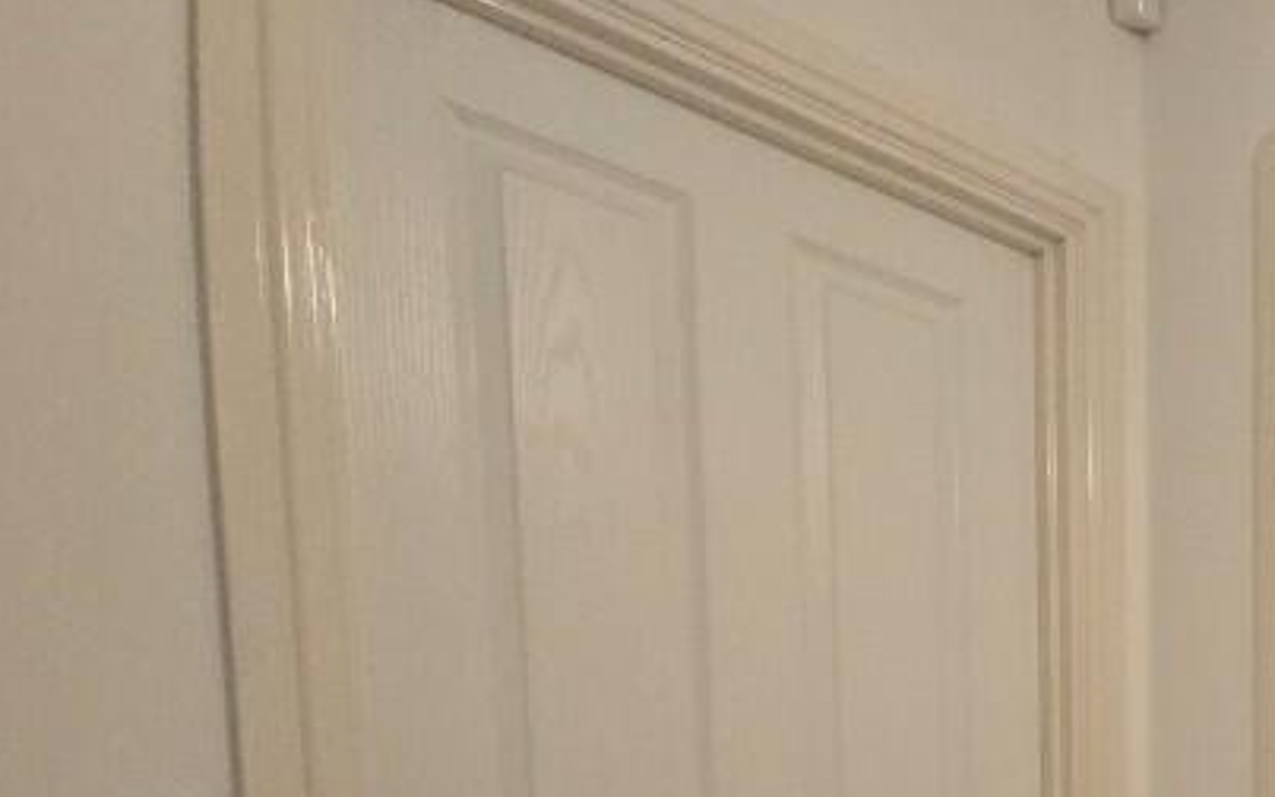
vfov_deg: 29.4
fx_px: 1216
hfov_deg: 42.1
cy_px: 1031
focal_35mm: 35
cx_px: 1440
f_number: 2.2
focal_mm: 2.2
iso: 160
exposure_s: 1/60
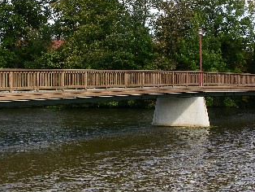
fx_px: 509
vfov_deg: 21.3
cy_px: 87
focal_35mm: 69
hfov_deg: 28.1
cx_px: 143
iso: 50
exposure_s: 1/88.5
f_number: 6.3
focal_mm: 8.9
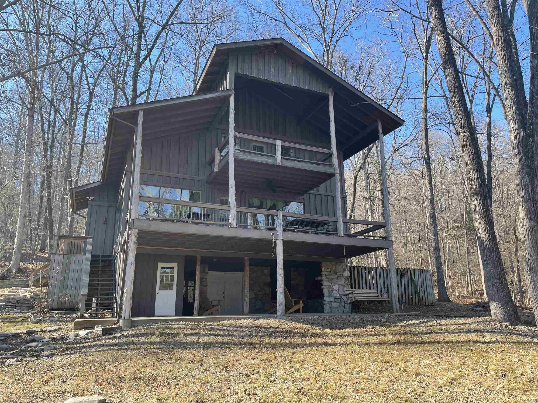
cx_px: 269
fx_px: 404
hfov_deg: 67.3
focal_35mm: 26
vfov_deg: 53.1
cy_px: 202
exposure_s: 1/774
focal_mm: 4.2
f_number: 1.6
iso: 32
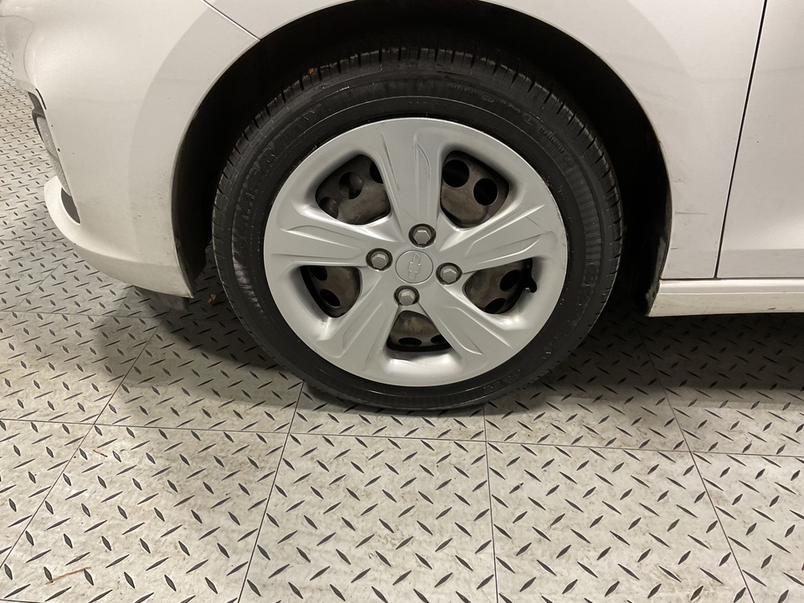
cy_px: 302
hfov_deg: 61.7
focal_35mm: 29
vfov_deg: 48.2
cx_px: 402
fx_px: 674
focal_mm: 3
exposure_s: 1/60
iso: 80
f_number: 1.8
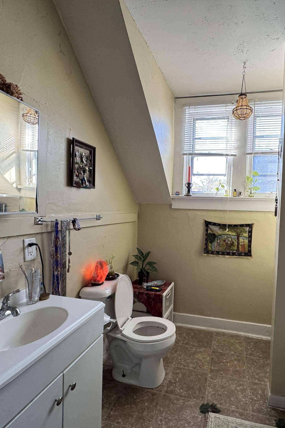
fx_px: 238
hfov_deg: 61.1
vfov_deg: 84.0
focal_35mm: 20
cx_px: 177
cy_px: 215
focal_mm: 2.22
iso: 125
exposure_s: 1/99
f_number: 2.2
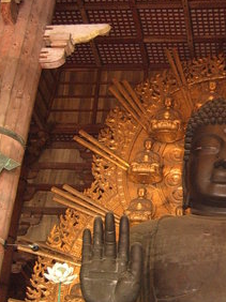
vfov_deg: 23.3
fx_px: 732
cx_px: 219
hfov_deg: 17.2
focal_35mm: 84
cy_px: 176
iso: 141
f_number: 2.9
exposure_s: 1/4
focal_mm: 6.2
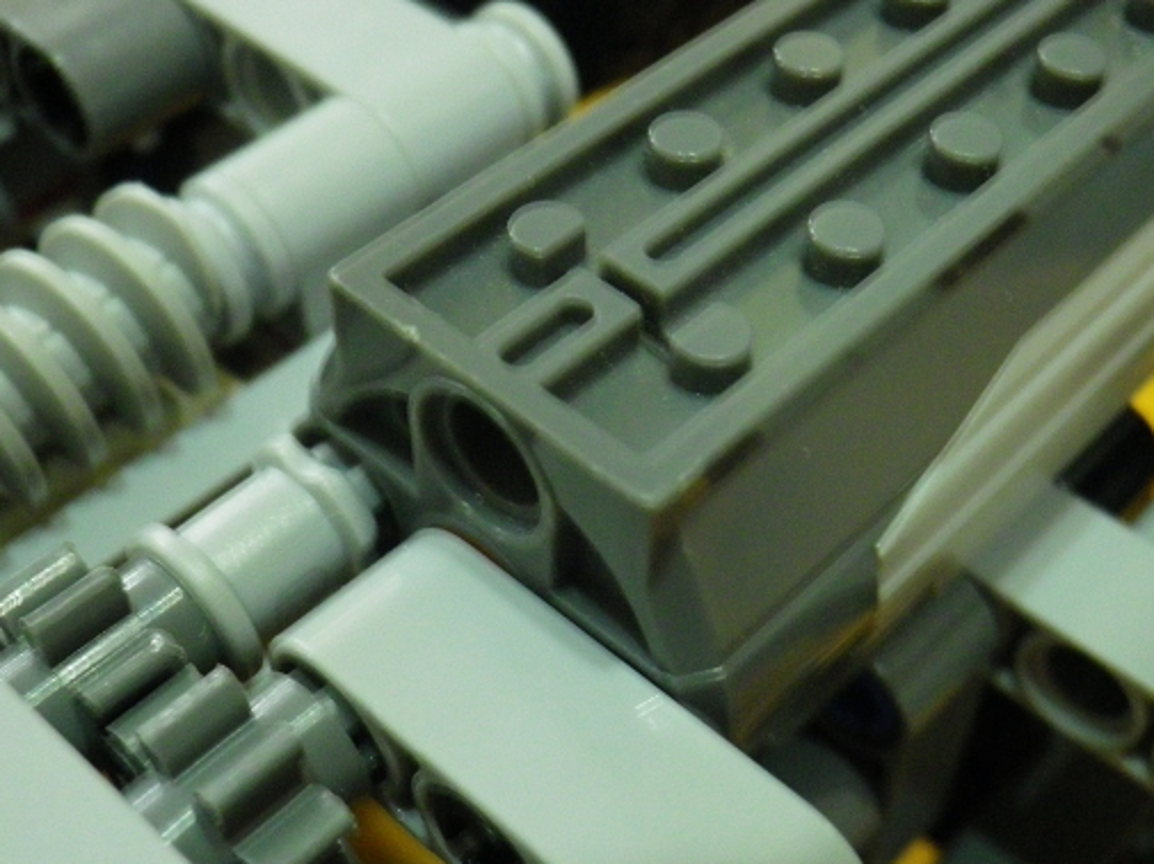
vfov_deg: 27.9
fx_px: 1732
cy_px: 512
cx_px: 585
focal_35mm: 52
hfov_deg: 36.8
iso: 400
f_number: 3.9
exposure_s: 1/5
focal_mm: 7.3
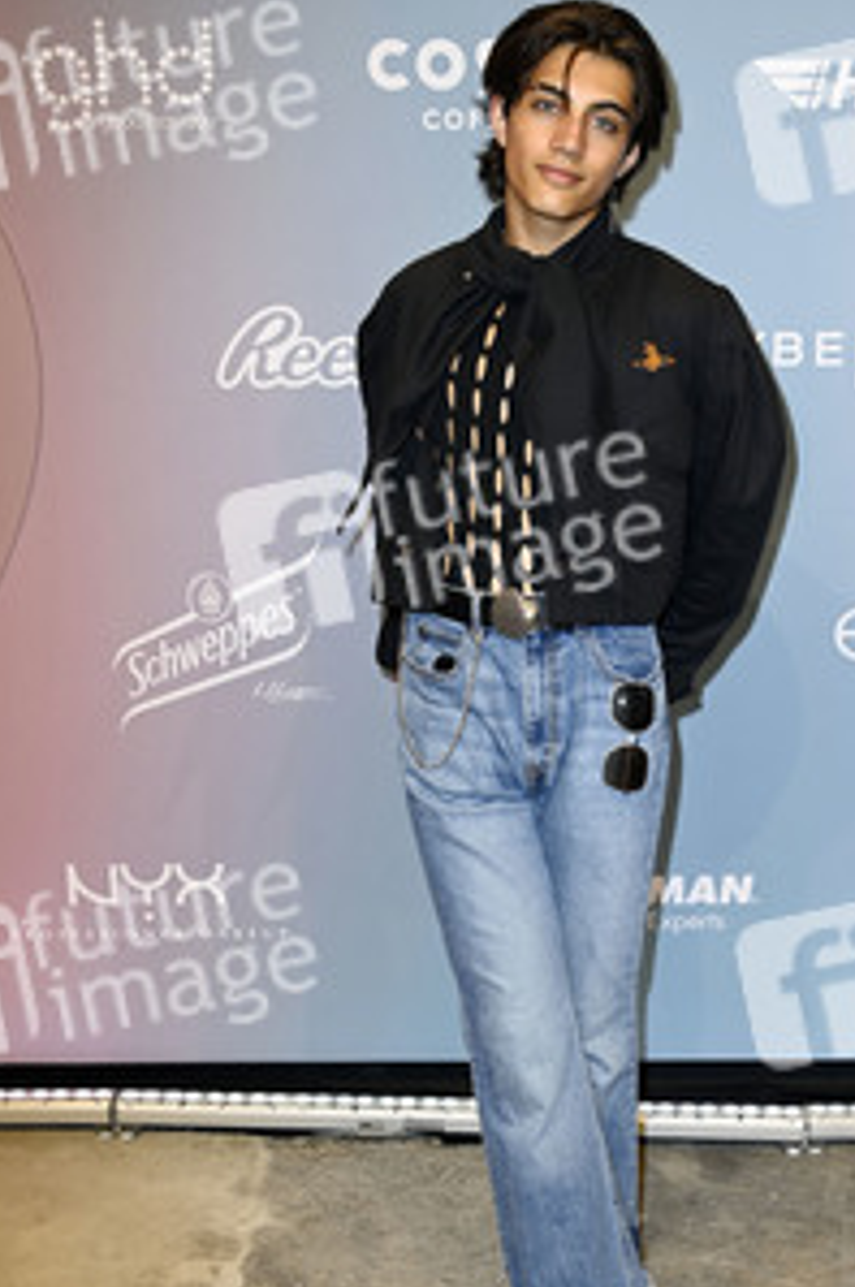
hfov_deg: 28.4
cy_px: 751
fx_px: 1678
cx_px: 566
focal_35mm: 47
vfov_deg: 41.8
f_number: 5.6
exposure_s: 1/250
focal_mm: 35
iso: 400
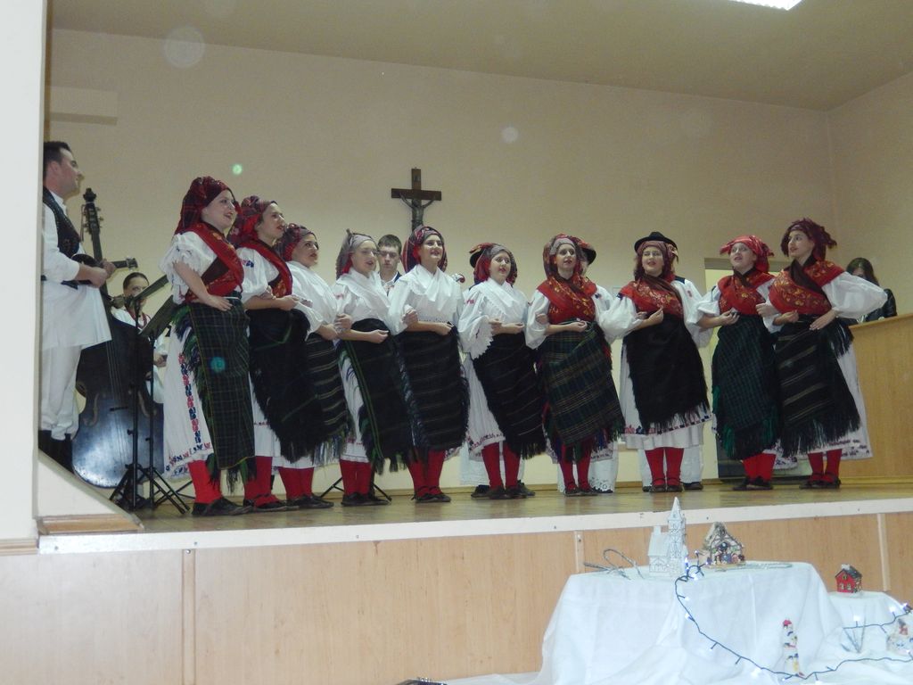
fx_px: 1081
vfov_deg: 35.1
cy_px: 342
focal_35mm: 41
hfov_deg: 45.8
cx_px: 456
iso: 500
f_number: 4.2
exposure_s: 1/30
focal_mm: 7.3
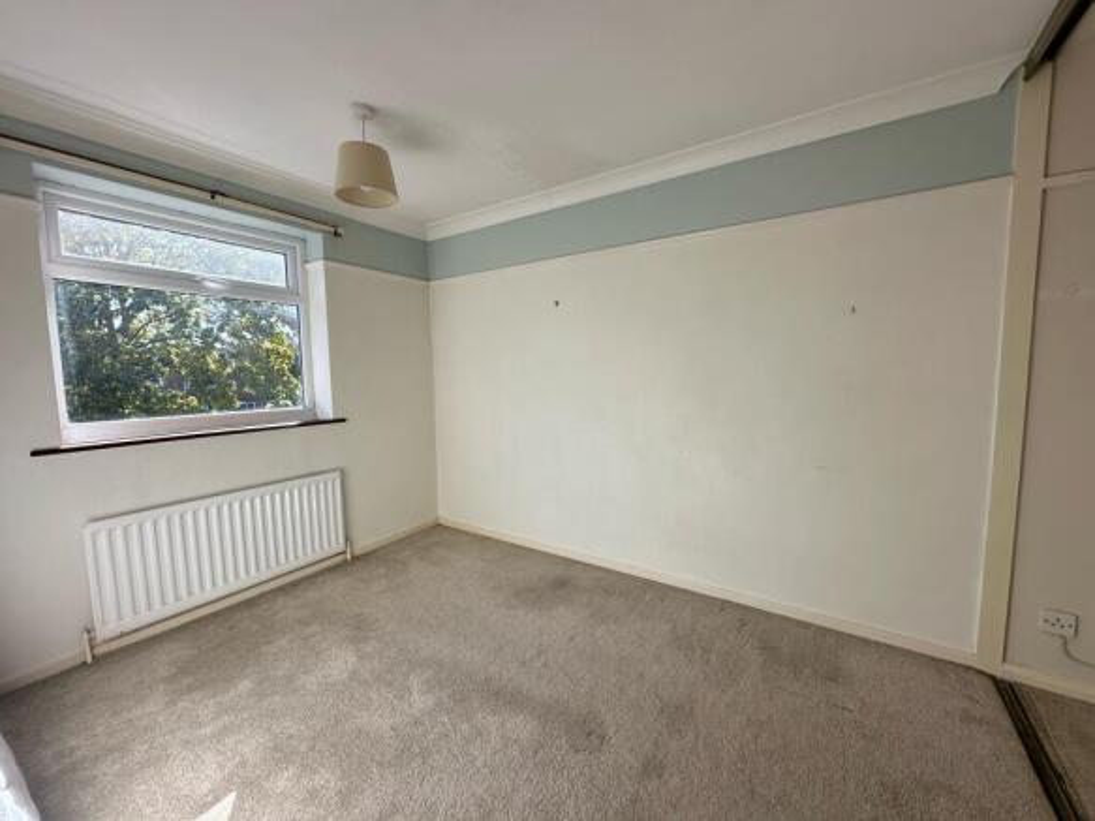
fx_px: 443
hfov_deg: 102.1
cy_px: 410
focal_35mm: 14
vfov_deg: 85.7
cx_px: 548
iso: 40
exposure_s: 1/321
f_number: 2.2
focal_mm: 2.22
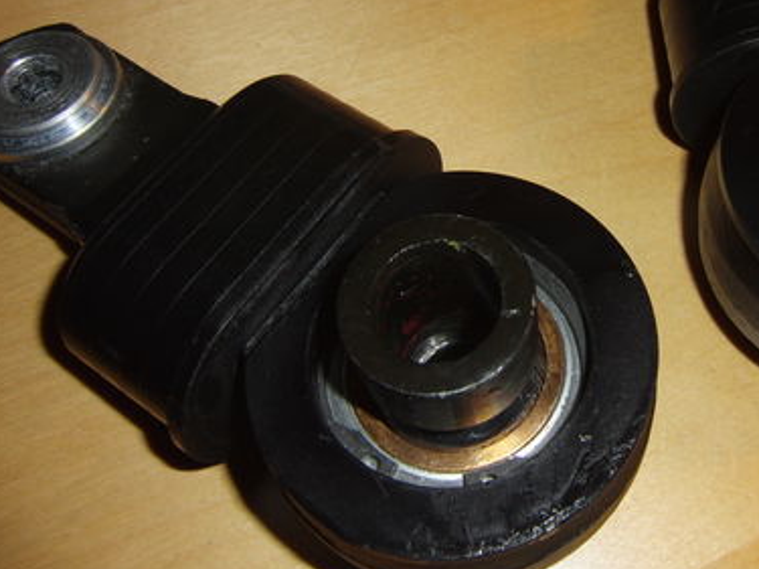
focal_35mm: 41
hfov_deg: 44.7
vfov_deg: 34.7
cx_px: 538
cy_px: 172
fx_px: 899
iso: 100
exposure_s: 1/40
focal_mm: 4.3
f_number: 3.2
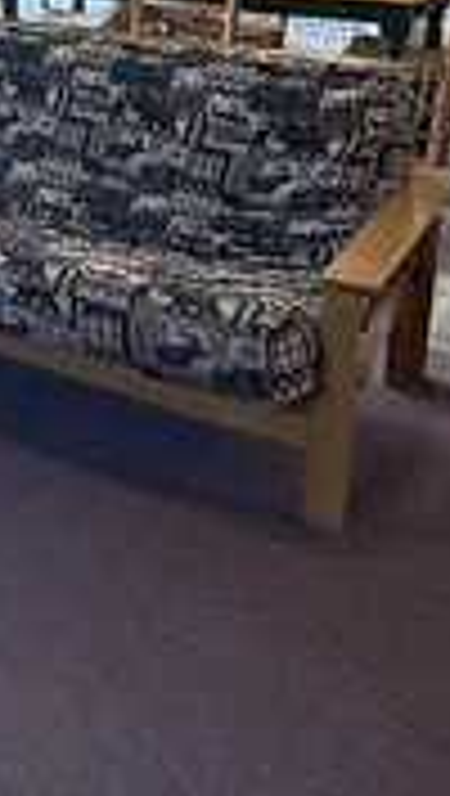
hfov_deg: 17.0
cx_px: -414
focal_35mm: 55
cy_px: 9
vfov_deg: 34.6
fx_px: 1163
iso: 400
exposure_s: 1/120
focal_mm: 2.22
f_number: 2.2
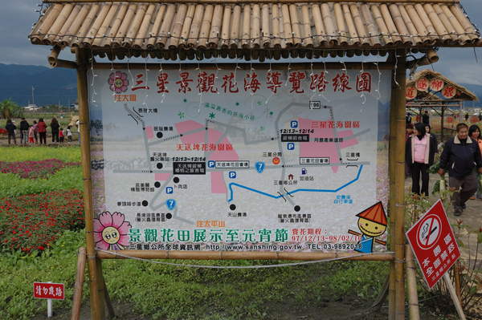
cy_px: 160
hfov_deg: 53.2
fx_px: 482
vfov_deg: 36.8
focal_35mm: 36
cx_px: 241
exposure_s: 1/400
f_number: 8
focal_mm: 24
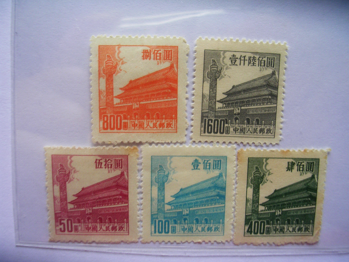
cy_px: 131
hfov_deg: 49.0
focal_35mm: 38
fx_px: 383
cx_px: 174
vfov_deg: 37.7
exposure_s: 1/20.8
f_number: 2.8
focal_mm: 5.8
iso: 50
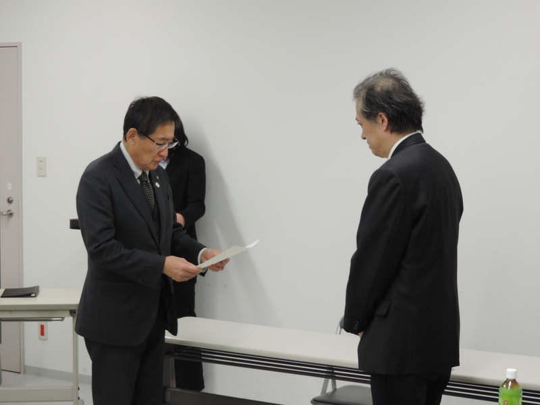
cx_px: 270
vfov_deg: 21.0
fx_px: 1092
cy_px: 202
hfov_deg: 27.8
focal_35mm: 70
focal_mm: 12.4
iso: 400
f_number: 3.9
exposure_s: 1/50
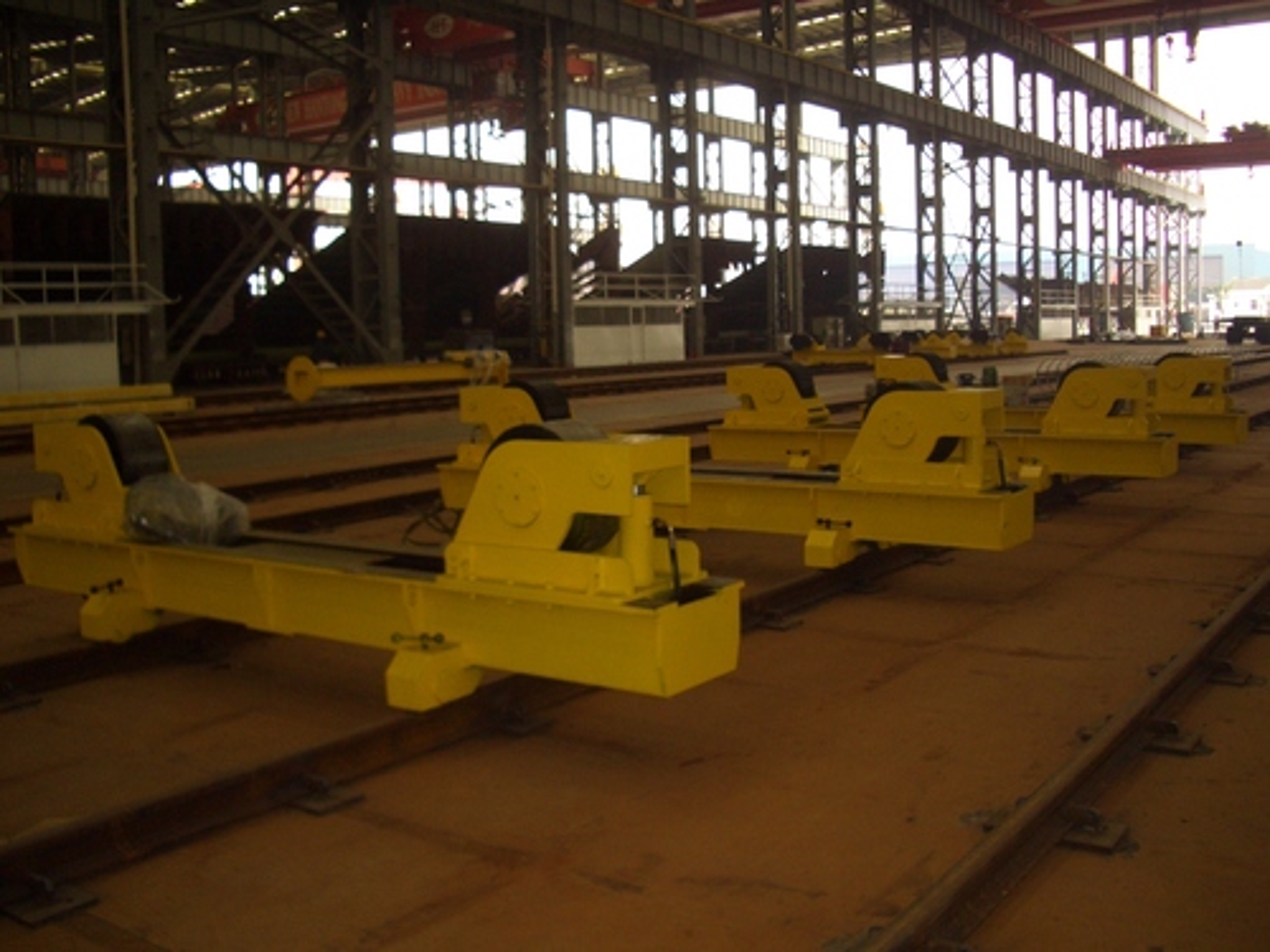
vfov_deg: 40.7
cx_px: 635
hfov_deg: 52.6
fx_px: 1284
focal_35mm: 35
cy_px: 476
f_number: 2.6
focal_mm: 5.8
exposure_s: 1/60
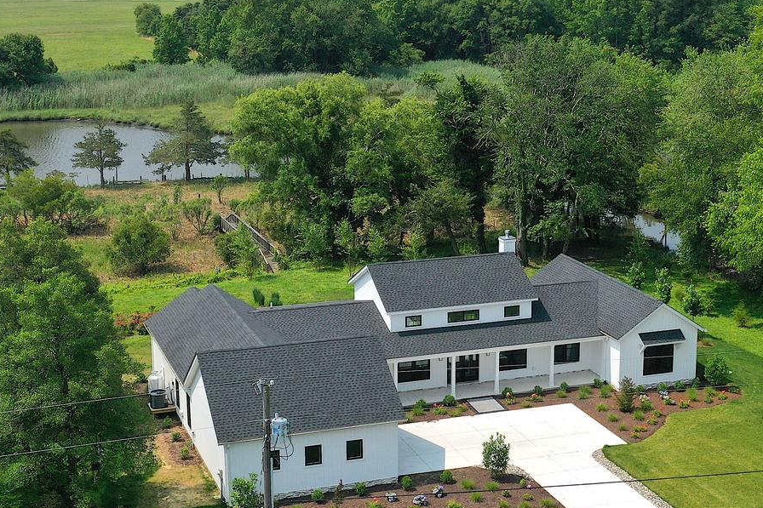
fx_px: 1356
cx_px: 439
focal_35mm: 64
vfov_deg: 21.2
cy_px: 270
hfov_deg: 31.4
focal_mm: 10.26
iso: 100
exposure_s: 1/640
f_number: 6.3
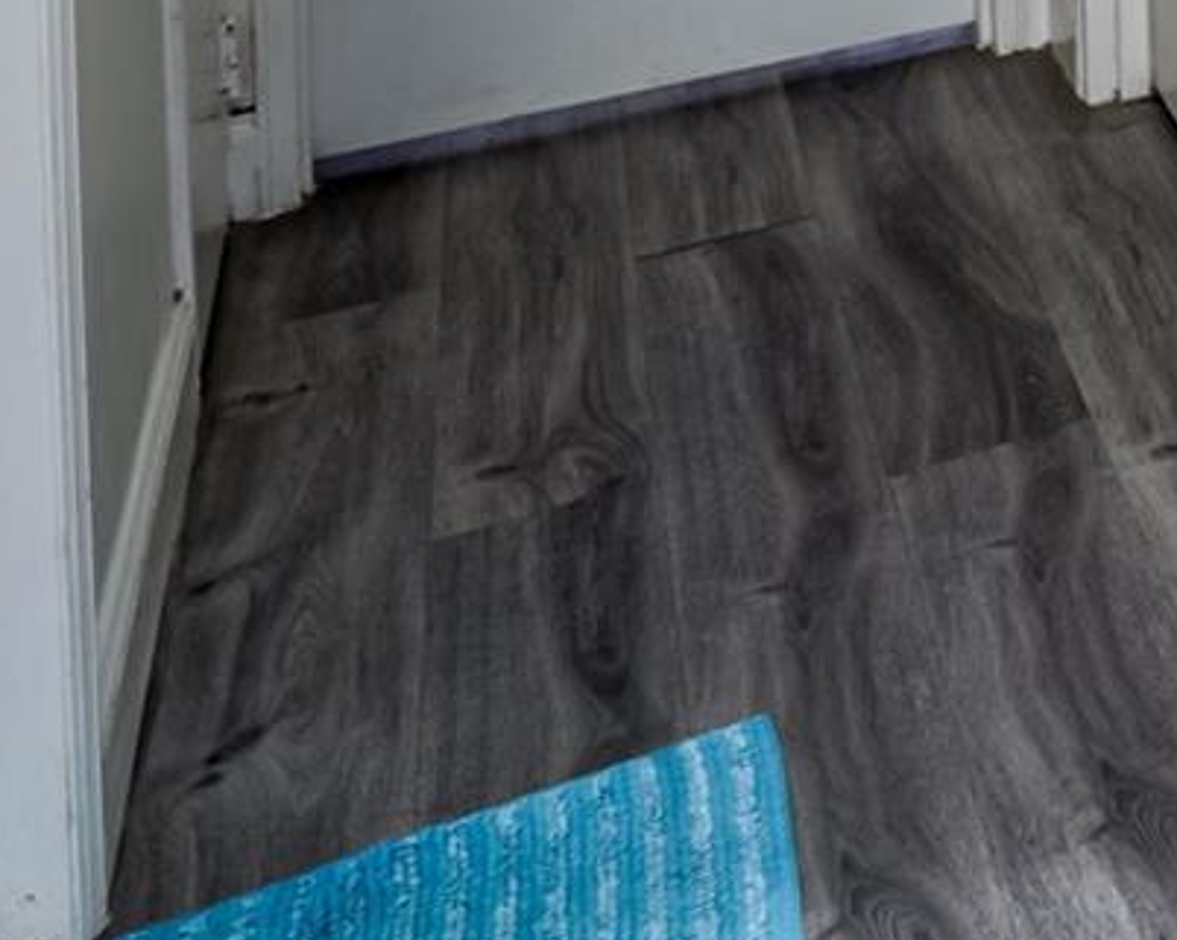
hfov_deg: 17.5
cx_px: 2495
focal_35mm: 67
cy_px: -956
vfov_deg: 16.8
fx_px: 2332
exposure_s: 1
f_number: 11
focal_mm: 14
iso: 100
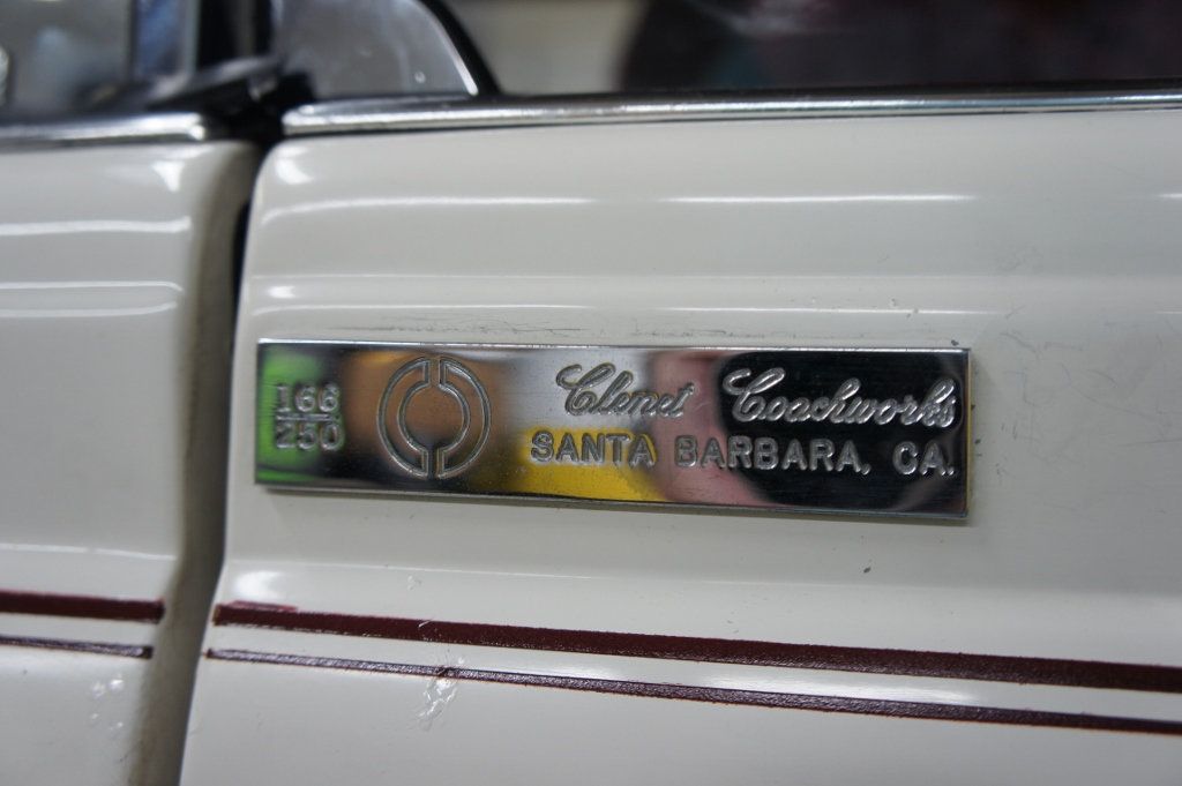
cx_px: 591
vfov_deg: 38.3
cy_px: 393
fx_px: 1132
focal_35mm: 34
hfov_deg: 55.1
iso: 250
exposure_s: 1/40
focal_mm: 23
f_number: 4
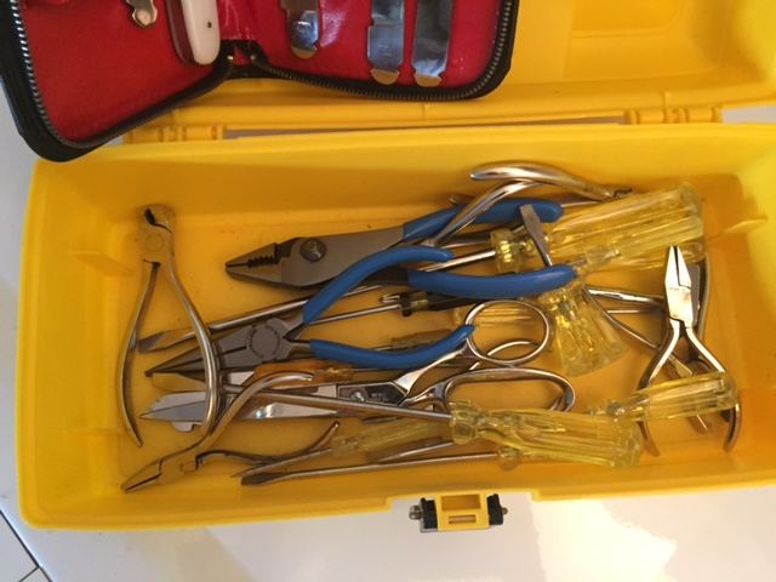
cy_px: 291
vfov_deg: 48.2
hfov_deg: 61.7
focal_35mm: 29
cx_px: 388
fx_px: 650
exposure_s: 1/15
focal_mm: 4.15
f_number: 2.2
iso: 250
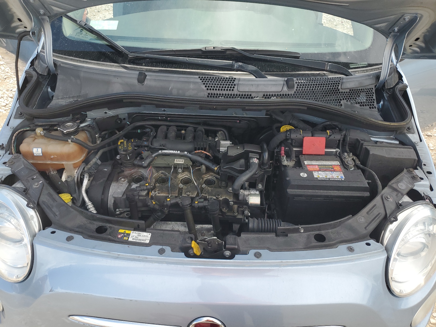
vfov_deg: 53.1
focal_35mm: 26
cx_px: 218
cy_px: 164
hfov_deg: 67.3
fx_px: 327
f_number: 1.5
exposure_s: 1/1000
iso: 50
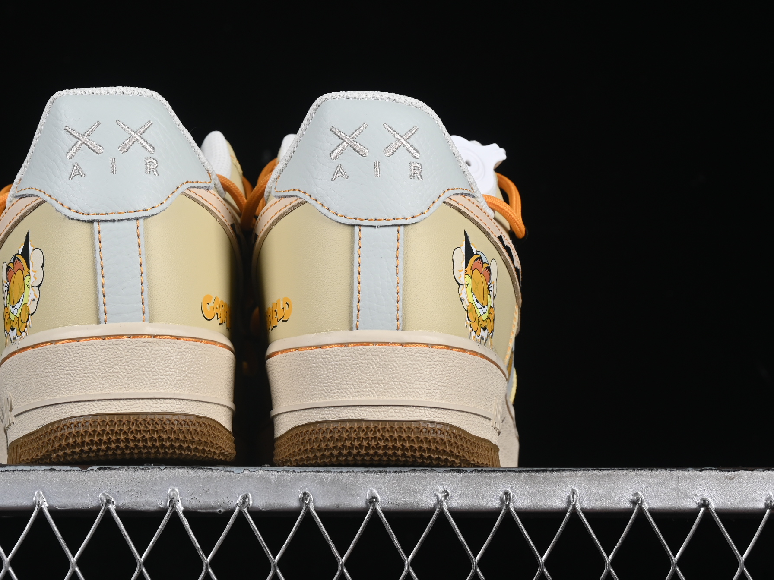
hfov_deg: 17.5
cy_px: 218
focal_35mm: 112
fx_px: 2504
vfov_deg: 13.2
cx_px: 249
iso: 160
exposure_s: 1/80
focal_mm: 50
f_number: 8
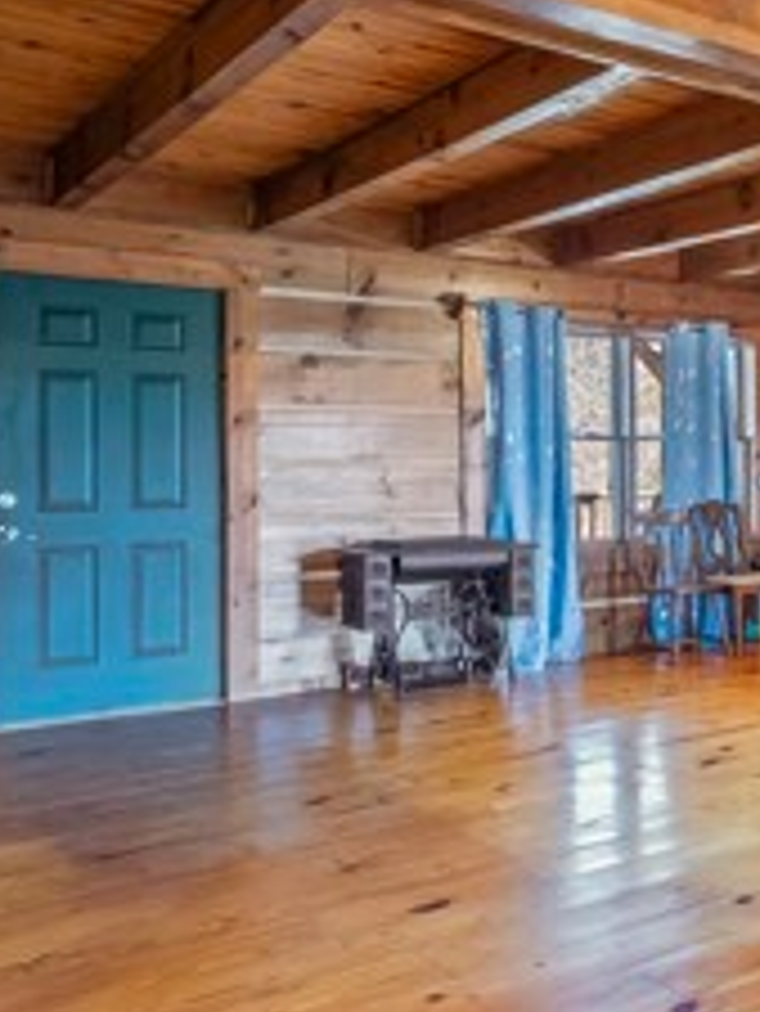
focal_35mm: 41
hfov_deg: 29.0
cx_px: 971
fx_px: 1199
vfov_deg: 45.7
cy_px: 479
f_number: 8
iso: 2000
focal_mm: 16
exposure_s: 1/3.33
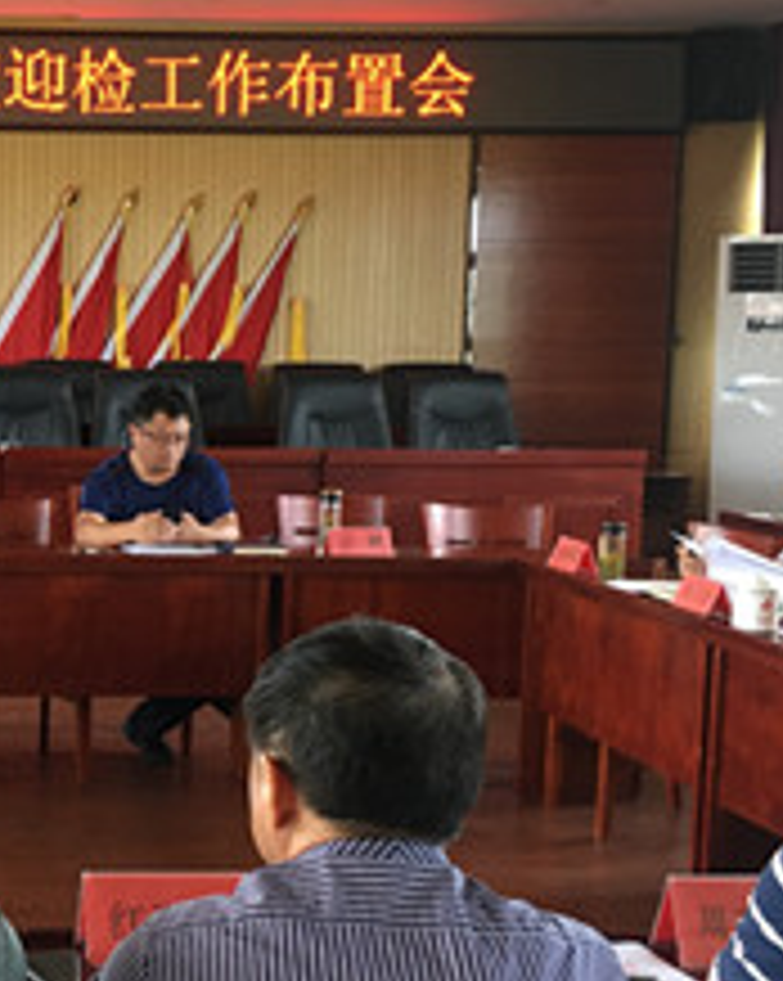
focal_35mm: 65
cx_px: -126
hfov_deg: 21.9
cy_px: 511
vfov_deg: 29.2
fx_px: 1886
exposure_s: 1/33
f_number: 2.2
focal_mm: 4.15
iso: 100
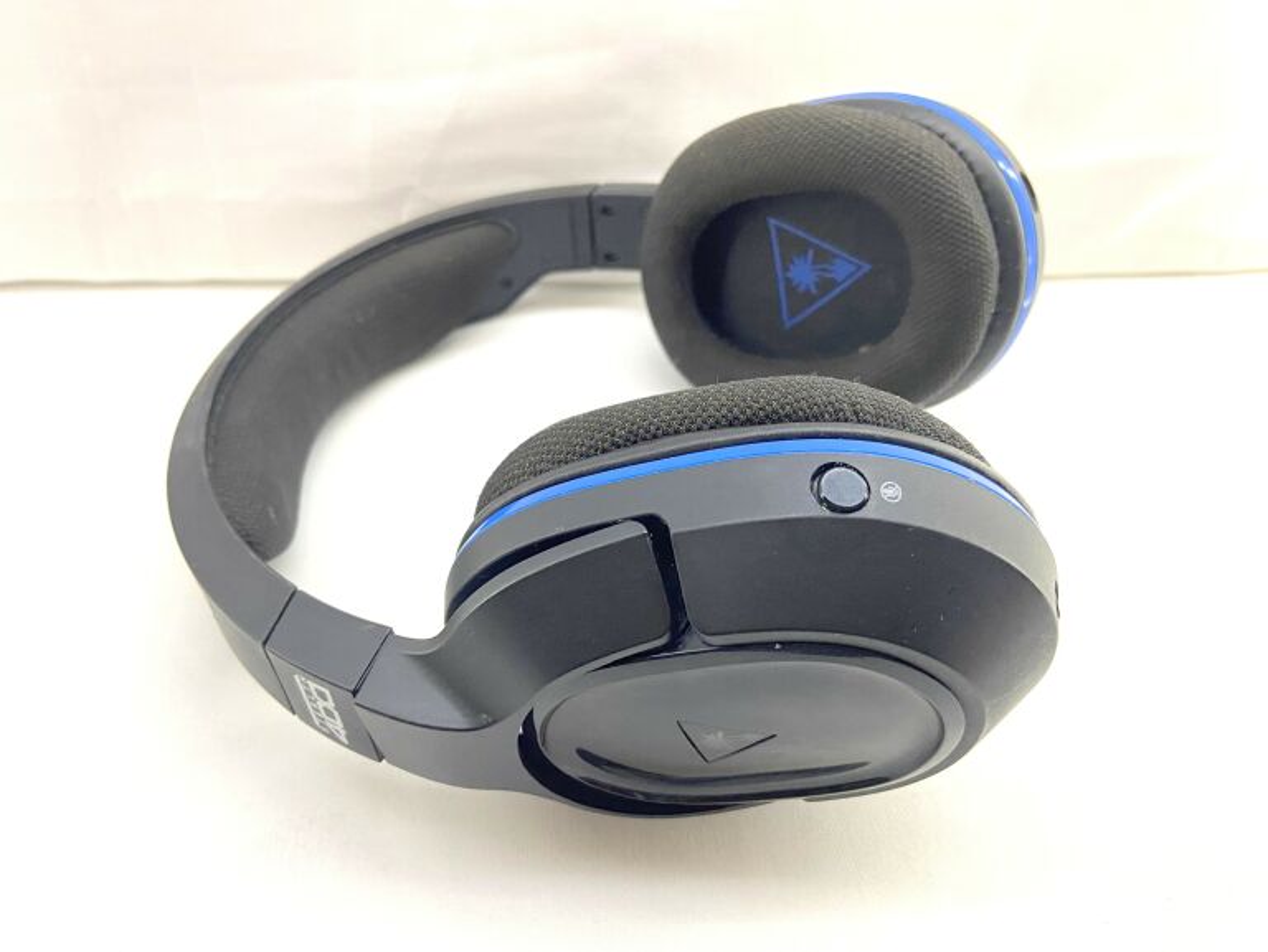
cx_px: 634
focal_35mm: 26
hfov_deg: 67.3
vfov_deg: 53.1
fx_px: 953
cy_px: 476
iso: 160
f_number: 1.8
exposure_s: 1/50
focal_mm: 4.25
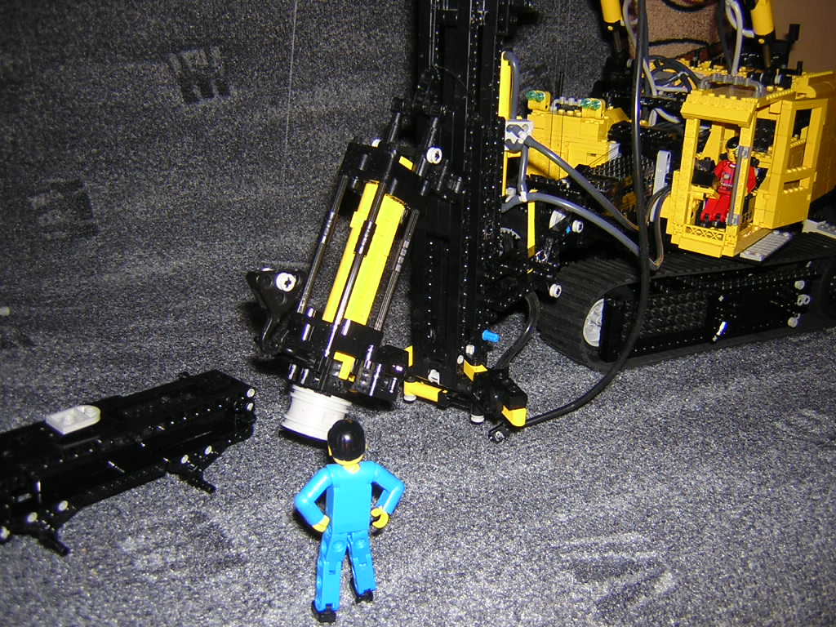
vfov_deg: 39.7
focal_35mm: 36
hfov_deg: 51.4
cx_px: 418
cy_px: 314
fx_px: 869
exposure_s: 1/60.1
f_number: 2.6
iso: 100
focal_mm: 4.7
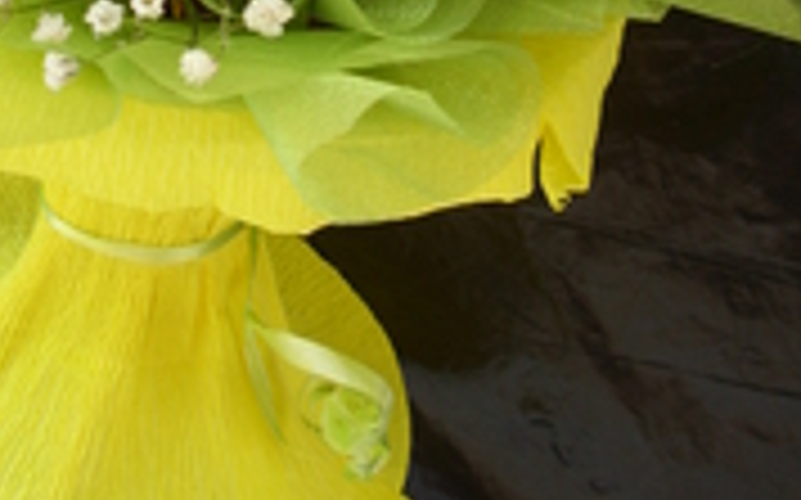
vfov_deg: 12.2
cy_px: -234
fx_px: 2225
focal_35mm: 102
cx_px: 238
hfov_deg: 20.3
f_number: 2.8
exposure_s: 1/88
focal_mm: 6.3
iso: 50
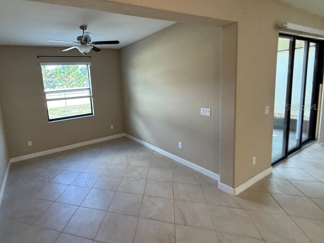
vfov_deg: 71.3
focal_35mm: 18
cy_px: 107
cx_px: 116
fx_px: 168
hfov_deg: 85.5
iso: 160
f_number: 2.2
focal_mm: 2.22
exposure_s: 1/120
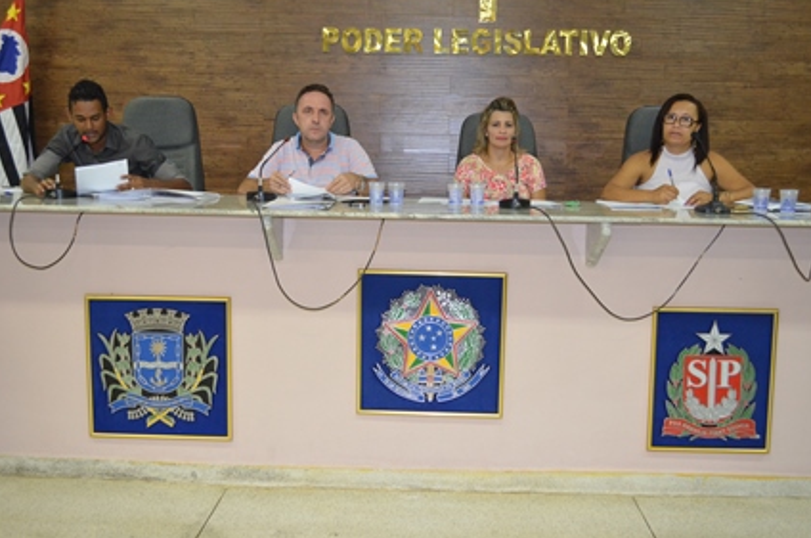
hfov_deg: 50.8
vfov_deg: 34.9
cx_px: 407
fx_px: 854
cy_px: 256
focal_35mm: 38
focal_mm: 24
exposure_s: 1/60
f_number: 4
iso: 1800
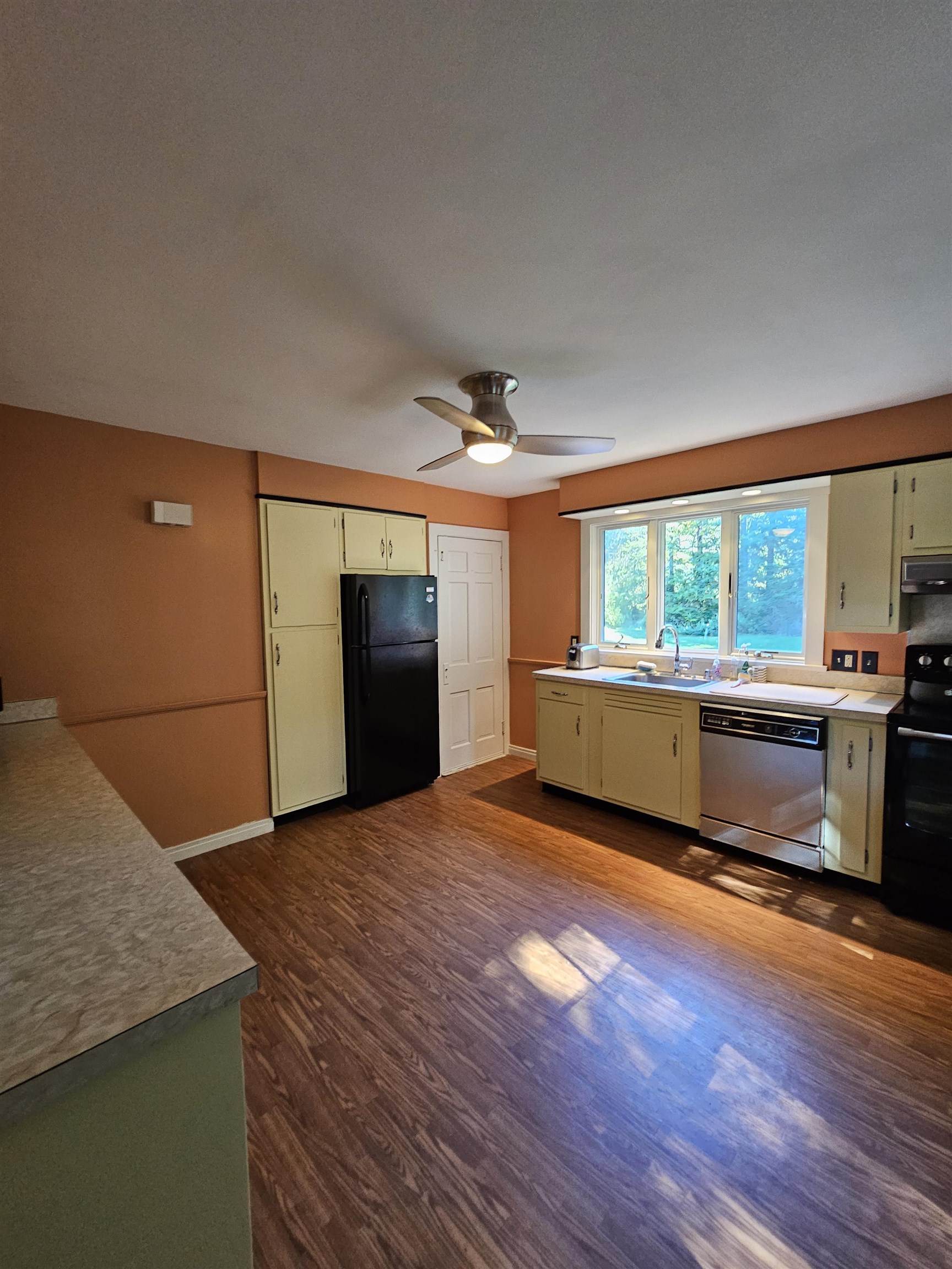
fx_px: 477
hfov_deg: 89.9
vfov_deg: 106.2
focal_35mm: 13
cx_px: 476
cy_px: 634
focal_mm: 2.2
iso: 320
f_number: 2.2
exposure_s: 1/30
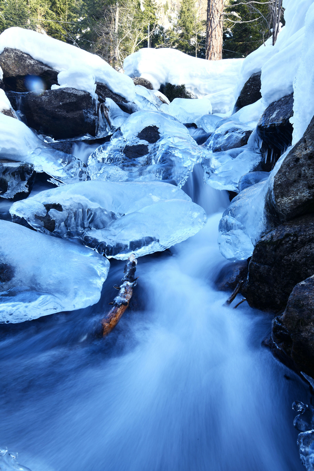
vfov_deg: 78.6
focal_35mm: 22
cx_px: 157
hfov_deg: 57.2
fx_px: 288
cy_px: 236
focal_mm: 22
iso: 64
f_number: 20
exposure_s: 1/2
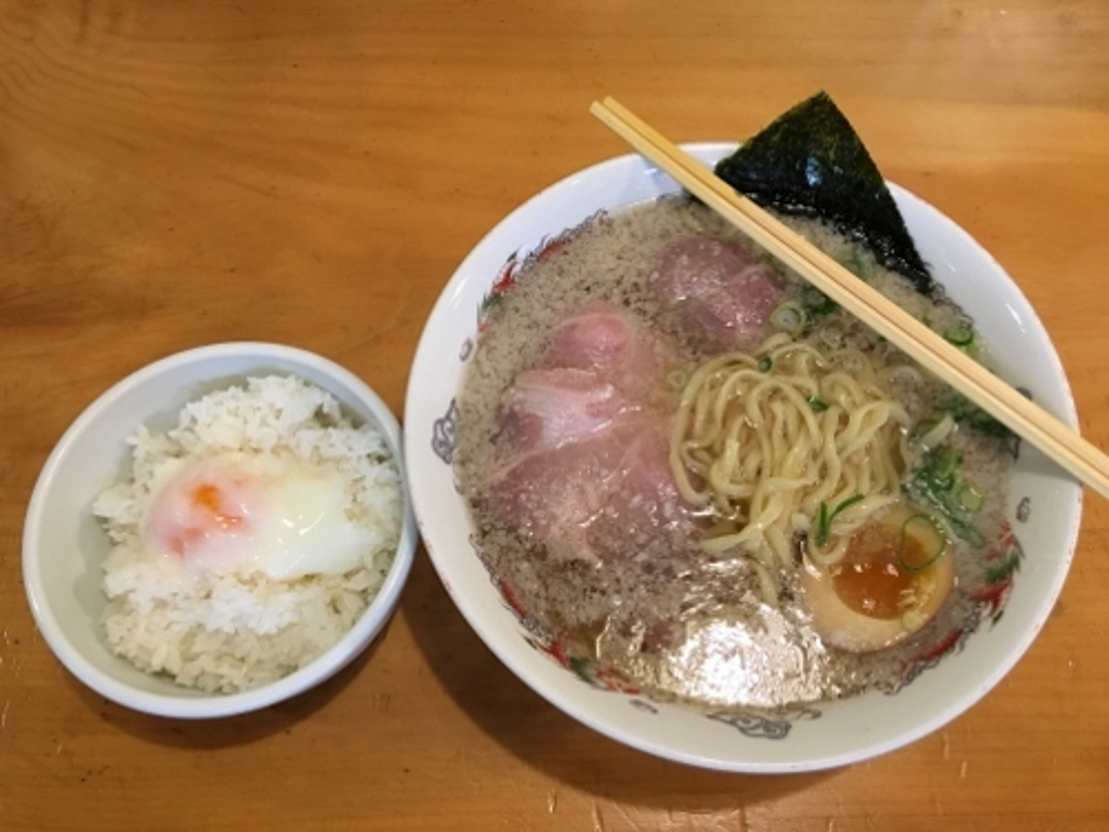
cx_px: 554
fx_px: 929
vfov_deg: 48.2
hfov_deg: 61.7
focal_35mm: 29
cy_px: 416
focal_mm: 4.15
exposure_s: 1/15
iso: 40
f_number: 2.2
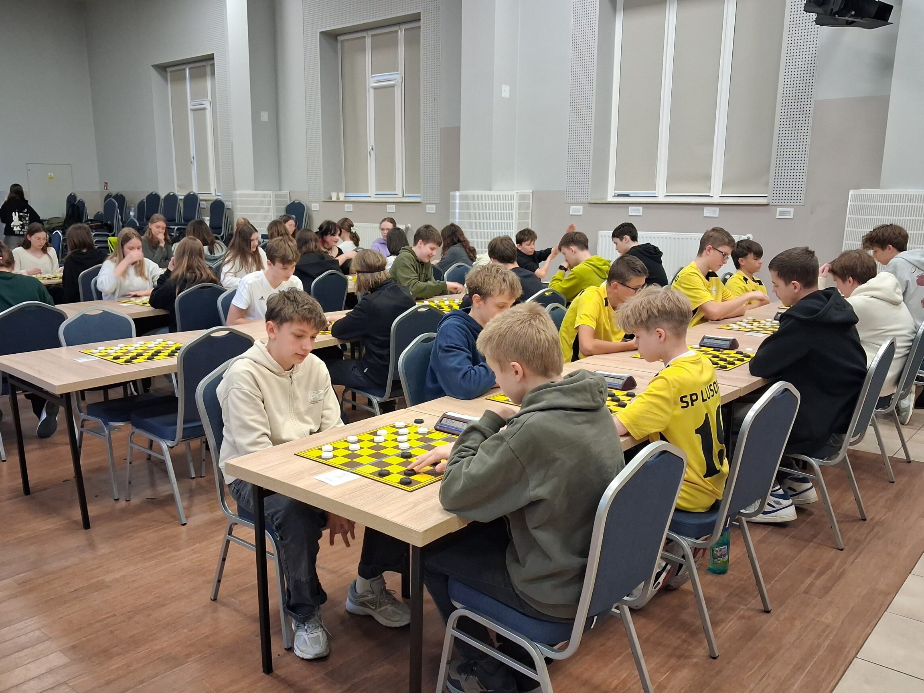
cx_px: 418
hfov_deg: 59.9
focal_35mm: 30
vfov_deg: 46.8
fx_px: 801
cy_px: 369
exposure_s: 1/50
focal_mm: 4
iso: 400
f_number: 1.8
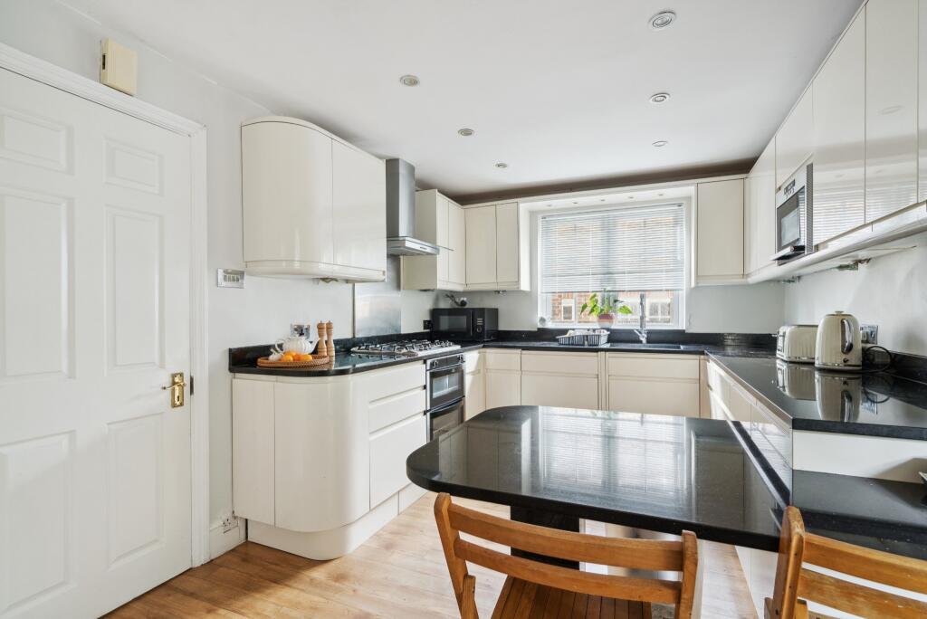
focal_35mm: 16
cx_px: 464
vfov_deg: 73.8
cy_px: 310
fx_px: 412
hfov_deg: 96.7
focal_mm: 16
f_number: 6.3
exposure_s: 1/13
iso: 640
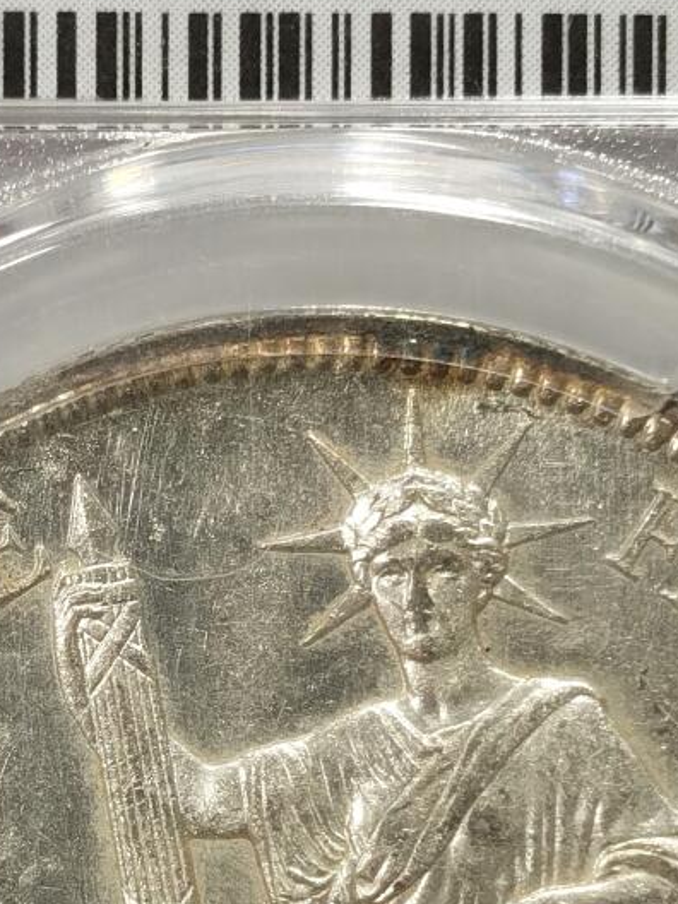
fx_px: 4805
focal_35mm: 184
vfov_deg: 10.7
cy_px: 584
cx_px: 337
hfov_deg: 8.1
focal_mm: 5.56
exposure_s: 1/100
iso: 100
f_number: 16
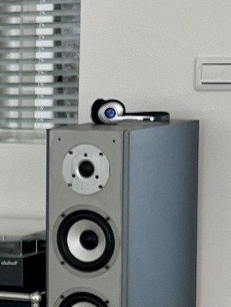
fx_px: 1343
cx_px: -368
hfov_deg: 8.7
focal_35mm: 151
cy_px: 384
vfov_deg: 12.7
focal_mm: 5.7
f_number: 1.5
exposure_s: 1/179
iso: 40
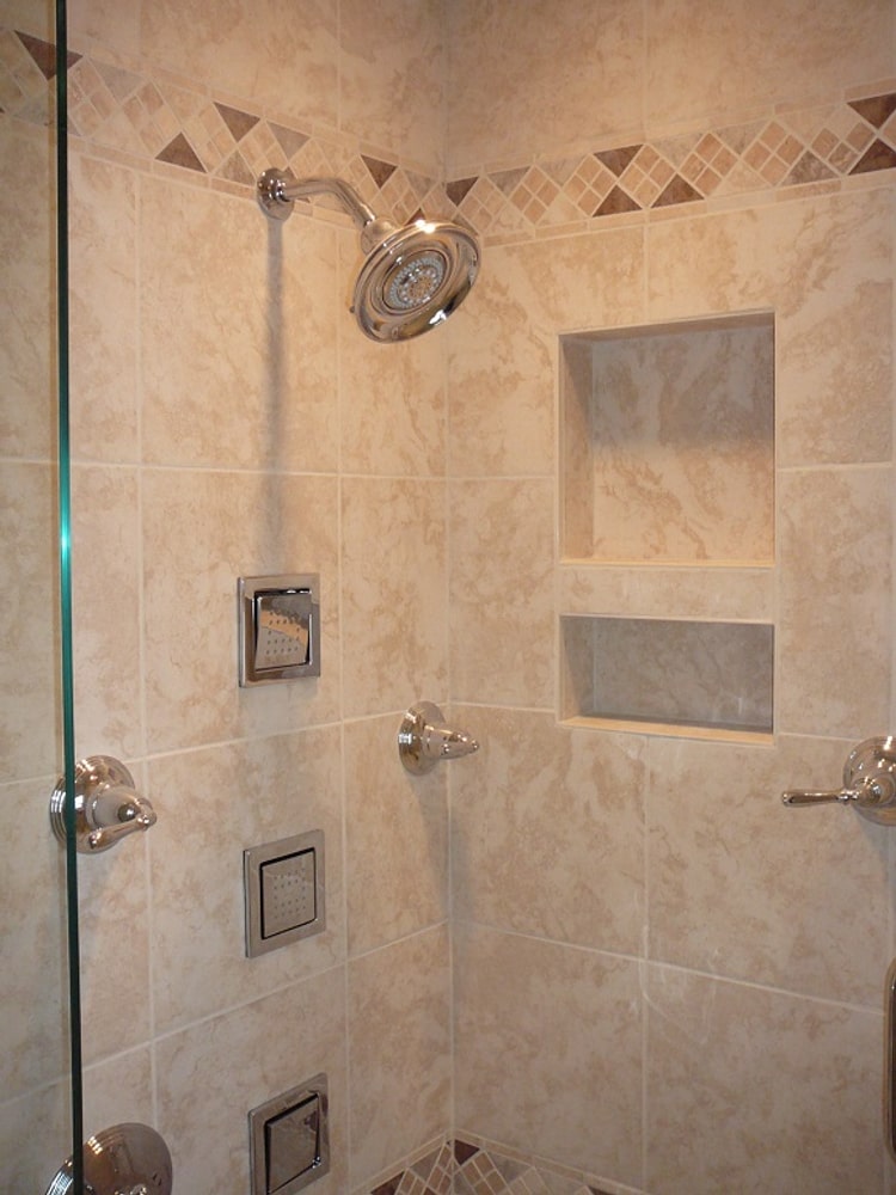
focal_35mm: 35
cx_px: 448
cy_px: 598
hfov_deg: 40.7
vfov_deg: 52.6
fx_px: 1208
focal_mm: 5.2
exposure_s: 1/30
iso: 200
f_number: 2.8
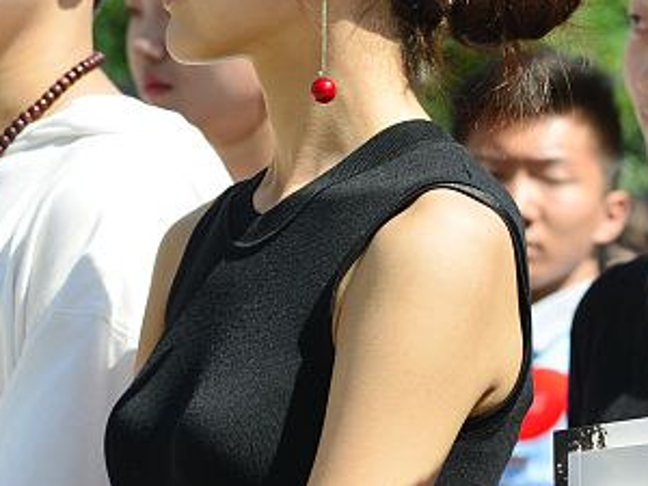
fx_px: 5036
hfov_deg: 7.3
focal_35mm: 269
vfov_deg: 5.5
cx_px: 624
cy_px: 63
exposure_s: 1/320
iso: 100
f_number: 5.6
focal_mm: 70
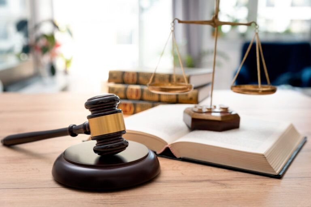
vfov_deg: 28.1
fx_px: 415
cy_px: 104
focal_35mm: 48
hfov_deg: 41.1
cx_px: 156
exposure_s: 1/40
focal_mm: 48
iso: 200
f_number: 5
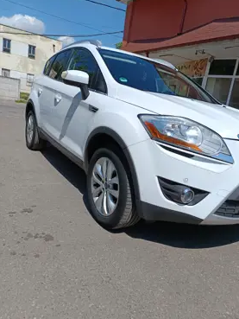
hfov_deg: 53.0
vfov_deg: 67.3
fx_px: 239
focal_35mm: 26
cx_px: 128
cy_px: 161
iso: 51
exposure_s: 1/909
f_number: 1.7
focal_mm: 5.31
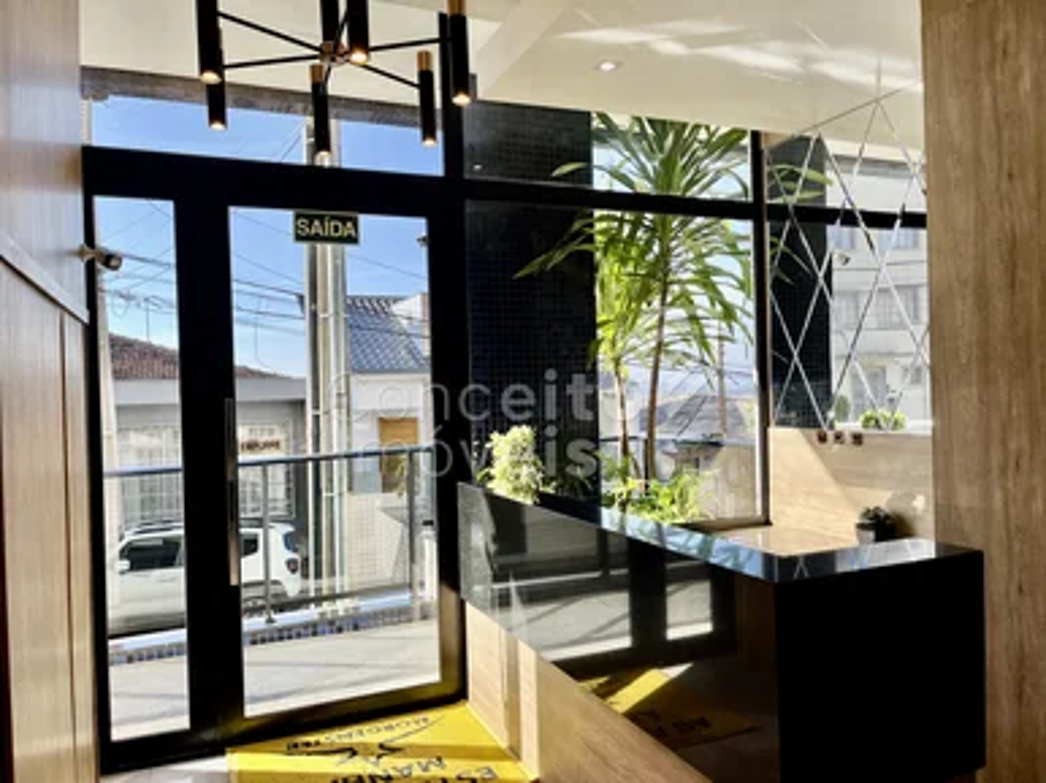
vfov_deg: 53.0
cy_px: 392
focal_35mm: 26
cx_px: 523
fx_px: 785
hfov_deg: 67.3
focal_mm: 5.1
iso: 40
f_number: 1.6
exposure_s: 1/198
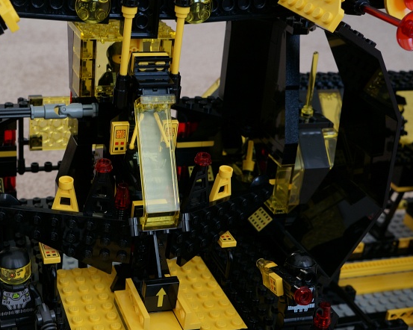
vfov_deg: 26.7
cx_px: 146
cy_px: 181
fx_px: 696
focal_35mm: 57
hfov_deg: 32.8
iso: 200
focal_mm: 28
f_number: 10
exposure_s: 1/5
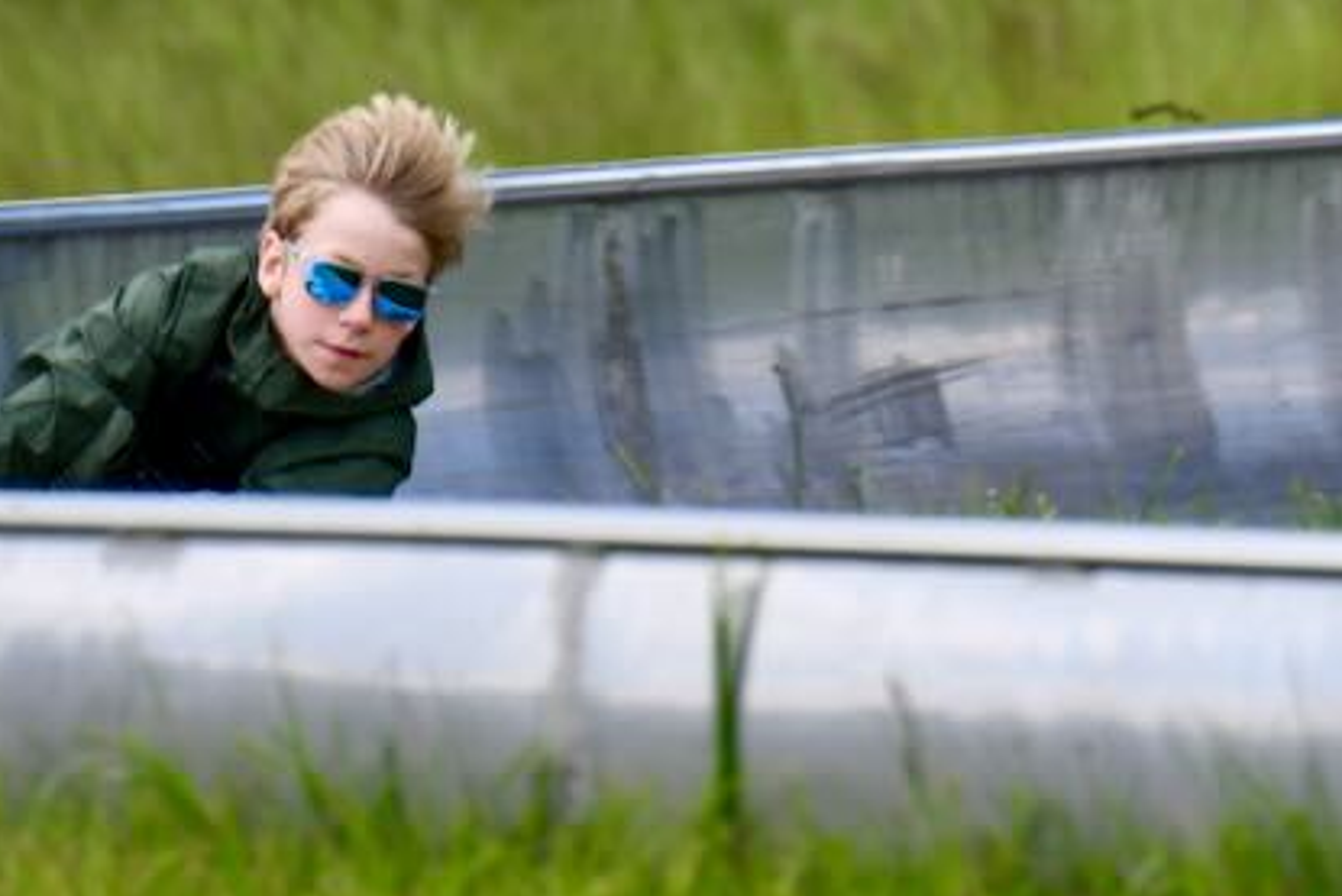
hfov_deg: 1.9
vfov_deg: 1.2
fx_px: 41502
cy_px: 356
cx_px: 669
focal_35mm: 1113
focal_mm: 280
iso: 220
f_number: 5.6
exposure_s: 1/500
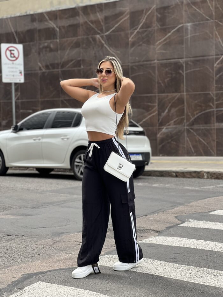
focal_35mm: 77
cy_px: 148
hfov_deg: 19.1
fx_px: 661
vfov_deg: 25.3
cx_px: 112
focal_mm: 9
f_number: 2.8
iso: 25
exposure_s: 1/121
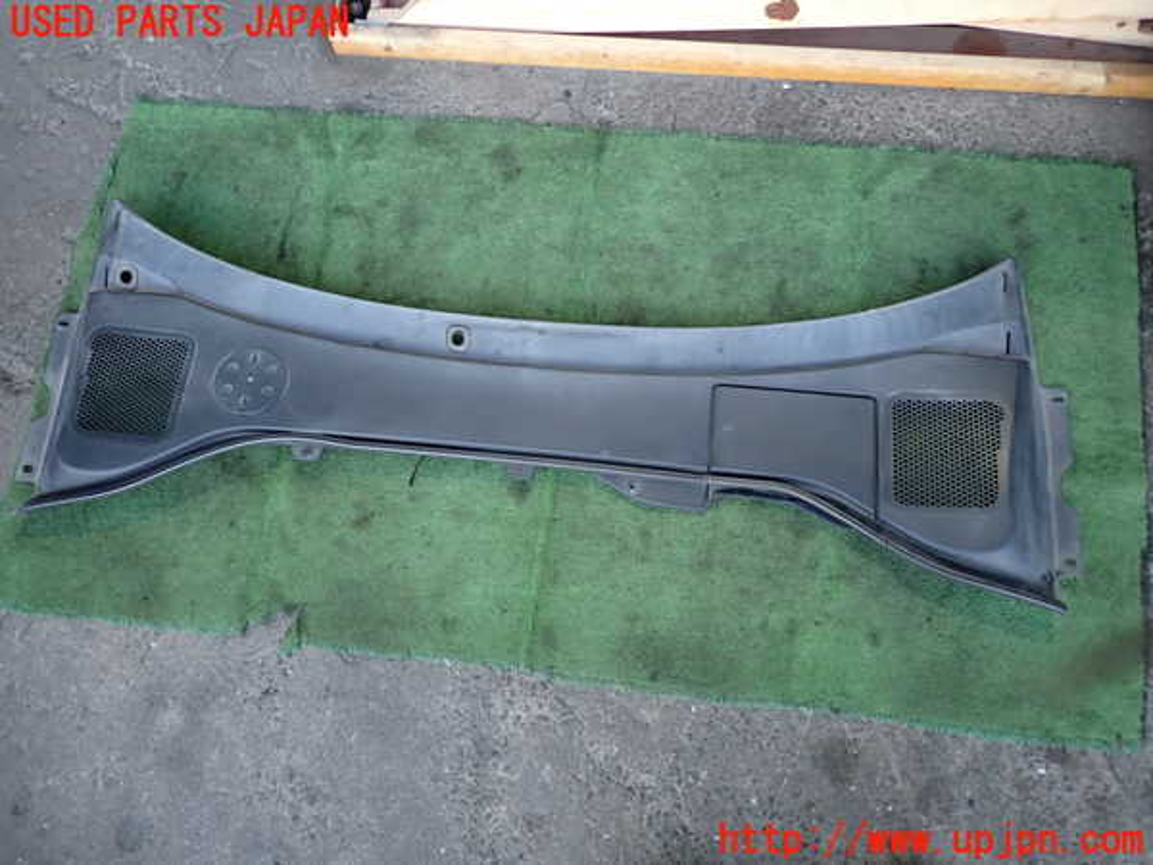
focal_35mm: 25
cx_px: 576
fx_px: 833
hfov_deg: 69.4
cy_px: 432
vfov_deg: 54.9
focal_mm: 4.5
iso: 200
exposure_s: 1/50
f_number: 2
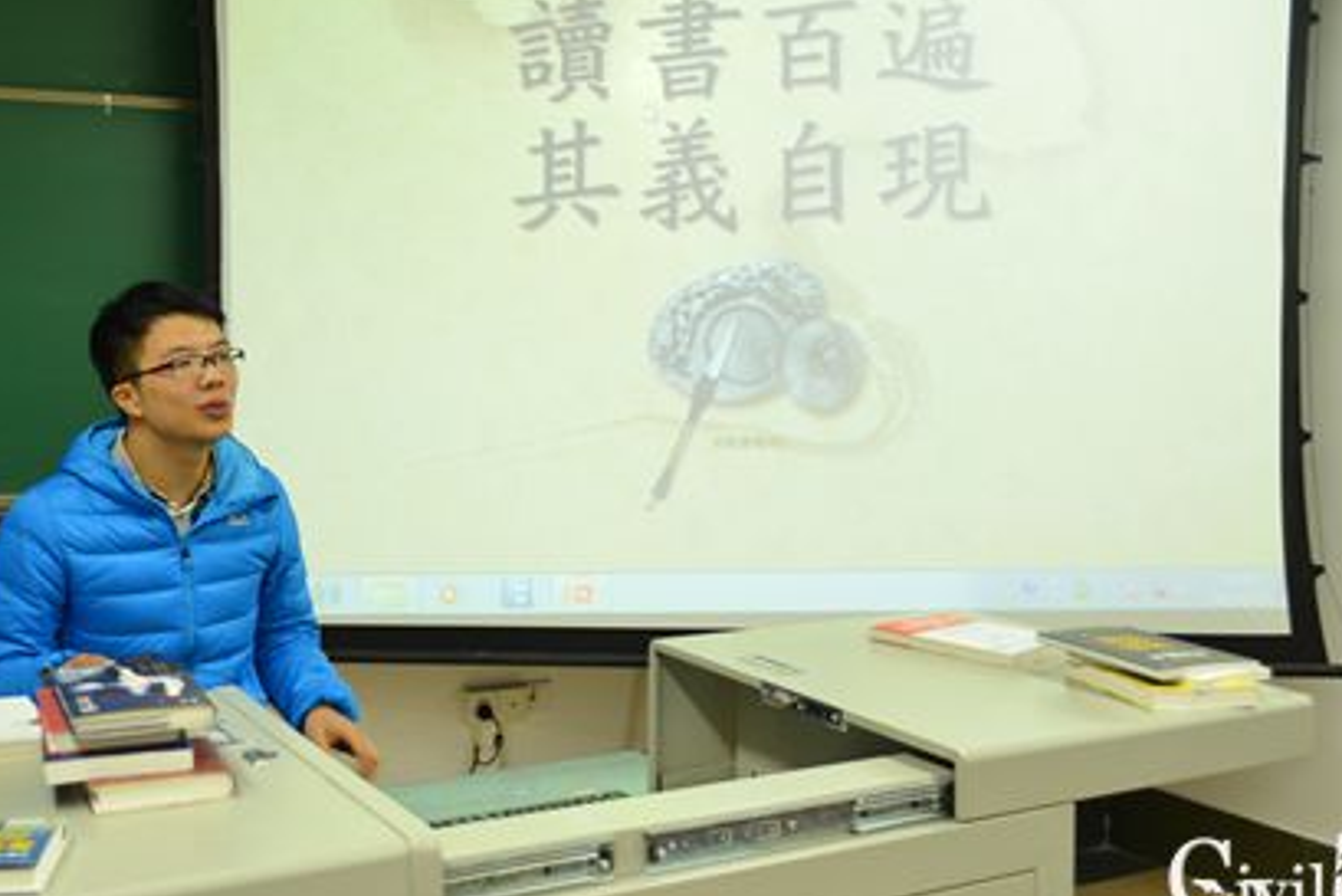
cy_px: 368
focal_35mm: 44
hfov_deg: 44.1
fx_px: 1641
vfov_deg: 30.5
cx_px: 495
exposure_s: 1/20
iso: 200
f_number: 4.5
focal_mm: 20
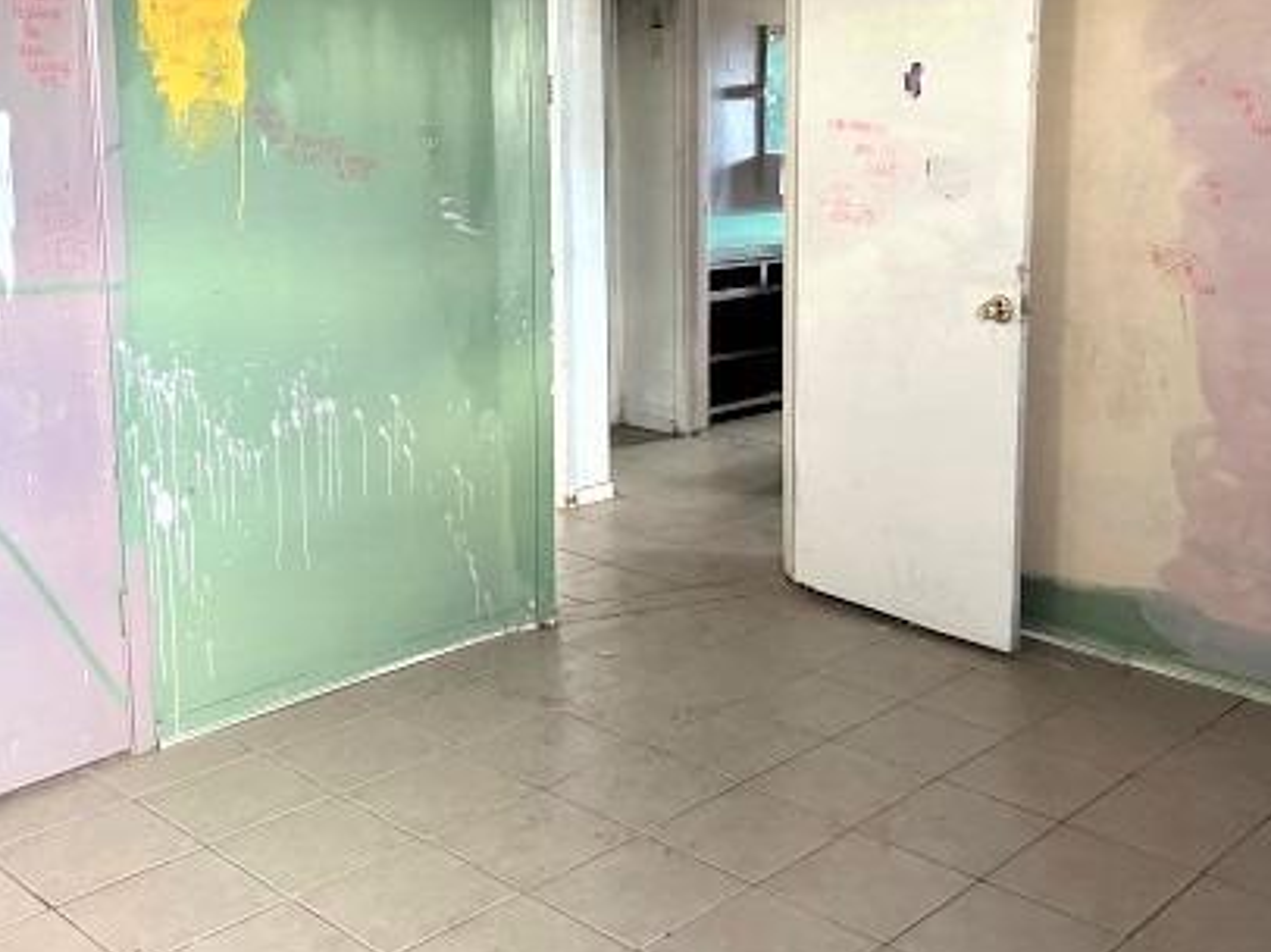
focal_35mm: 41
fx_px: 1505
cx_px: 745
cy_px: 319
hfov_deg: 45.6
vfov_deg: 34.8
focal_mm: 5.7
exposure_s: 1/60
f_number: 1.5
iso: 500
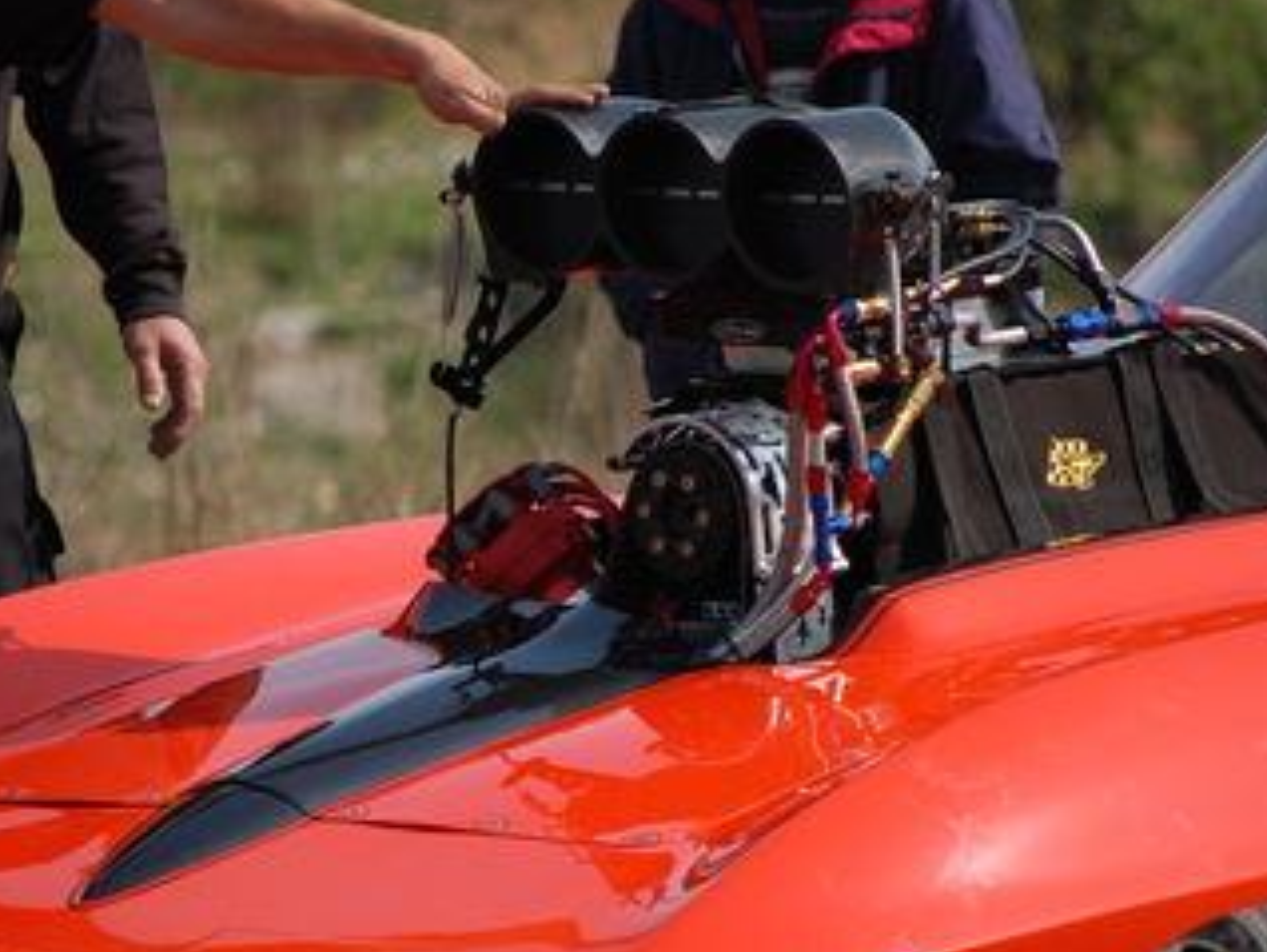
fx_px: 19120
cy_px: 697
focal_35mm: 522
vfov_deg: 2.9
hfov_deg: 3.8
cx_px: 530
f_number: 5.6
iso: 400
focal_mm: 180
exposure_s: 1/2000
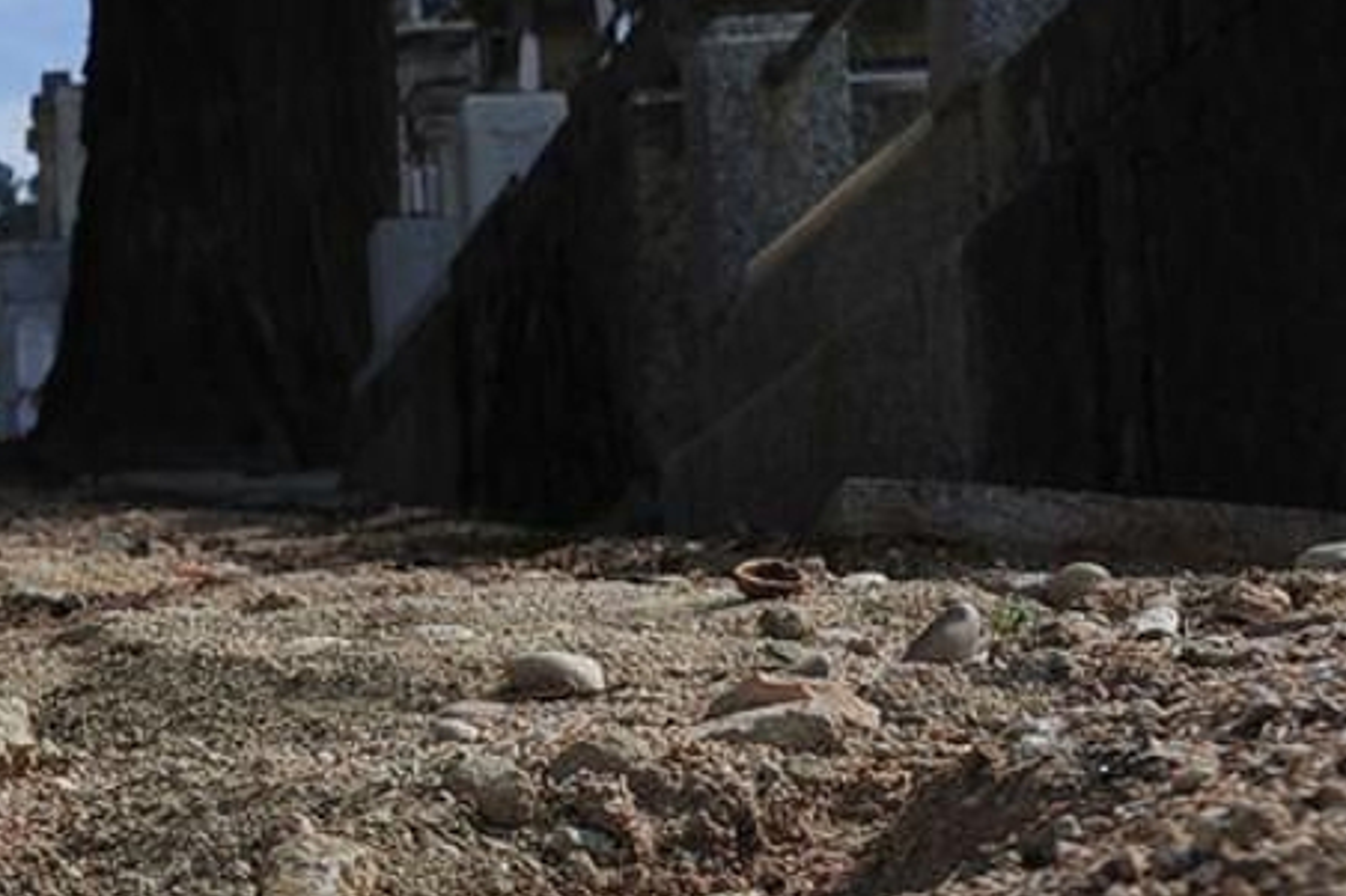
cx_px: -736
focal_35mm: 124
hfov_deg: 15.2
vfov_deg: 11.0
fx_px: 4634
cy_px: 659
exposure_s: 1/640
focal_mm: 35
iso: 200
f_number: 10
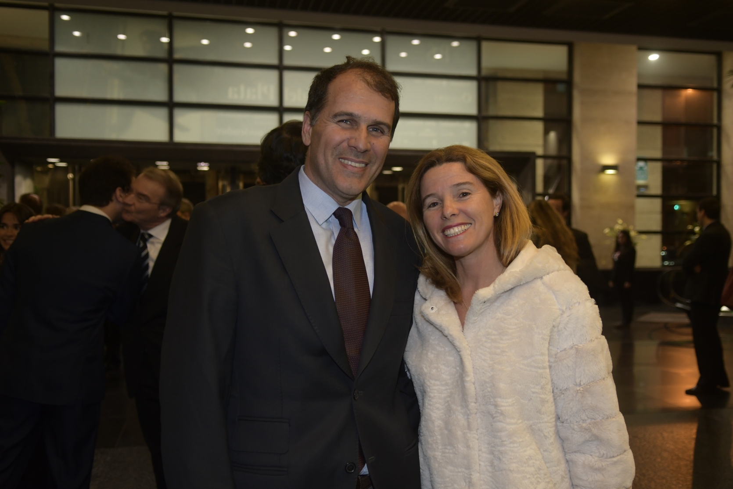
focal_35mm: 34
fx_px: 703
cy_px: 244
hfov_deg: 55.1
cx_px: 366
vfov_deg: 38.4
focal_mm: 23
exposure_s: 1/125
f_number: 2.8
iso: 800
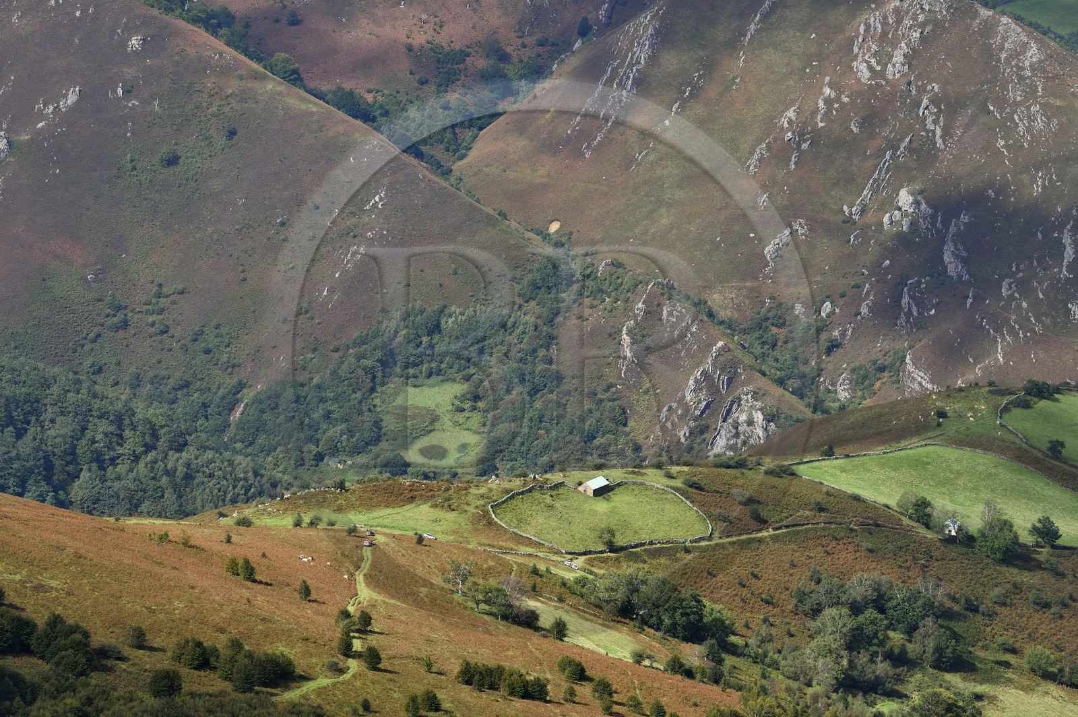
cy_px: 358
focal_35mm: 200
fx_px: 5984
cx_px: 539
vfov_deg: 6.9
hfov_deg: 10.3
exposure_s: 1/320
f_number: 9
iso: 200
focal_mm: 200
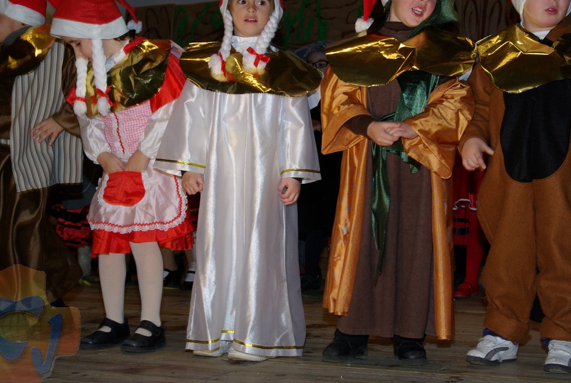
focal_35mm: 61
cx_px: 293
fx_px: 963
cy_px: 186
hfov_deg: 33.0
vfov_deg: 22.5
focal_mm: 31
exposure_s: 1/45
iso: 400
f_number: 6.7
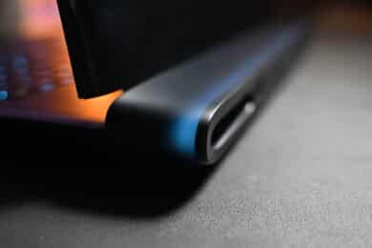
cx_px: 186
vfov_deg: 34.2
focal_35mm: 39
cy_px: 124
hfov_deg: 49.6
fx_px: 403
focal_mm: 39
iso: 320
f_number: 3.2
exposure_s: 1/60
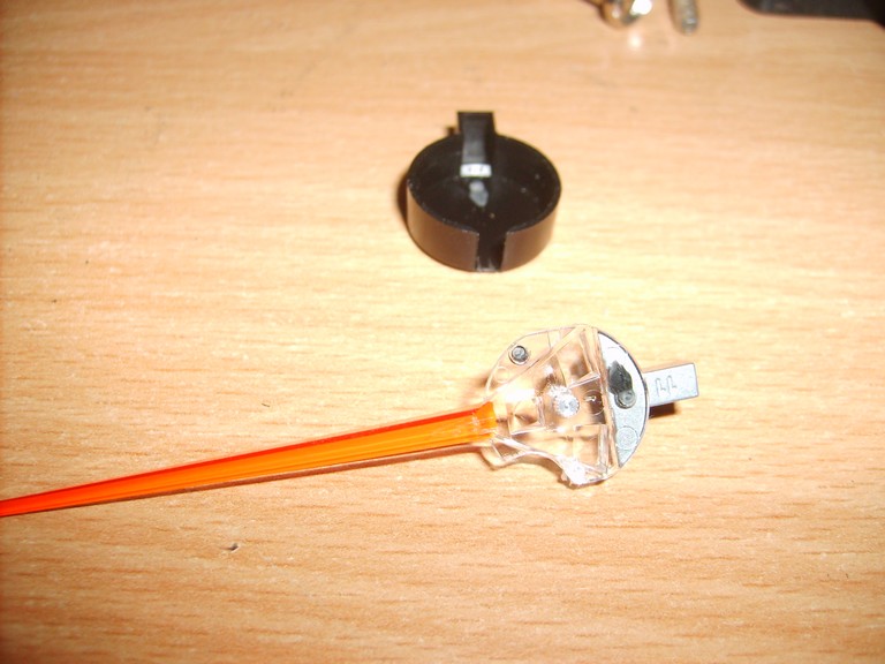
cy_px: 332
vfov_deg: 40.7
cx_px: 442
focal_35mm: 35
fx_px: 895
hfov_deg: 52.6
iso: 100
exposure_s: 1/45
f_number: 2.8
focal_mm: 5.8
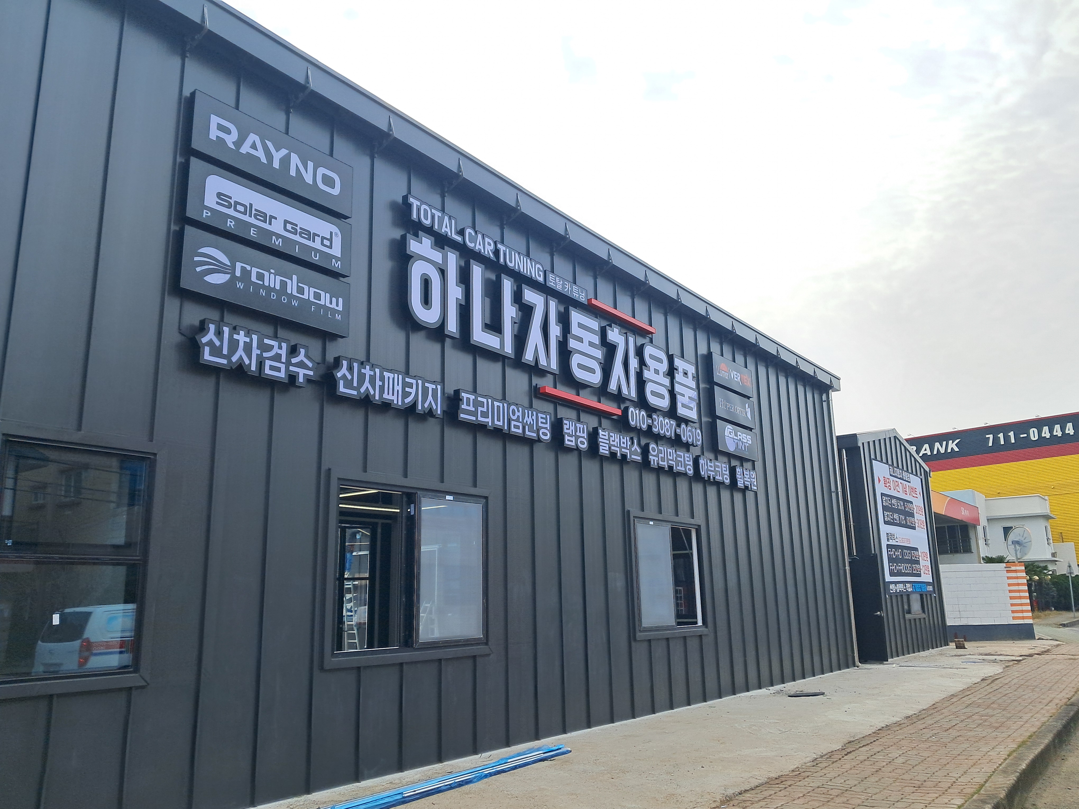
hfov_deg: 65.3
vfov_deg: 51.4
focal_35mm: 27
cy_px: 404
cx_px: 540
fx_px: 842
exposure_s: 1/556
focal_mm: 4
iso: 50
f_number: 1.8
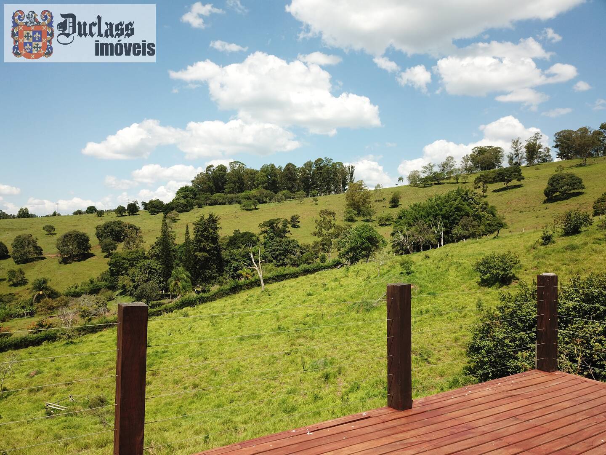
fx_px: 455
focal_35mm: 26
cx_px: 303
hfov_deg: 67.3
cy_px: 228
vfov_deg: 53.1
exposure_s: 1/1274
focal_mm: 4.73
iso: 100
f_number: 2.2
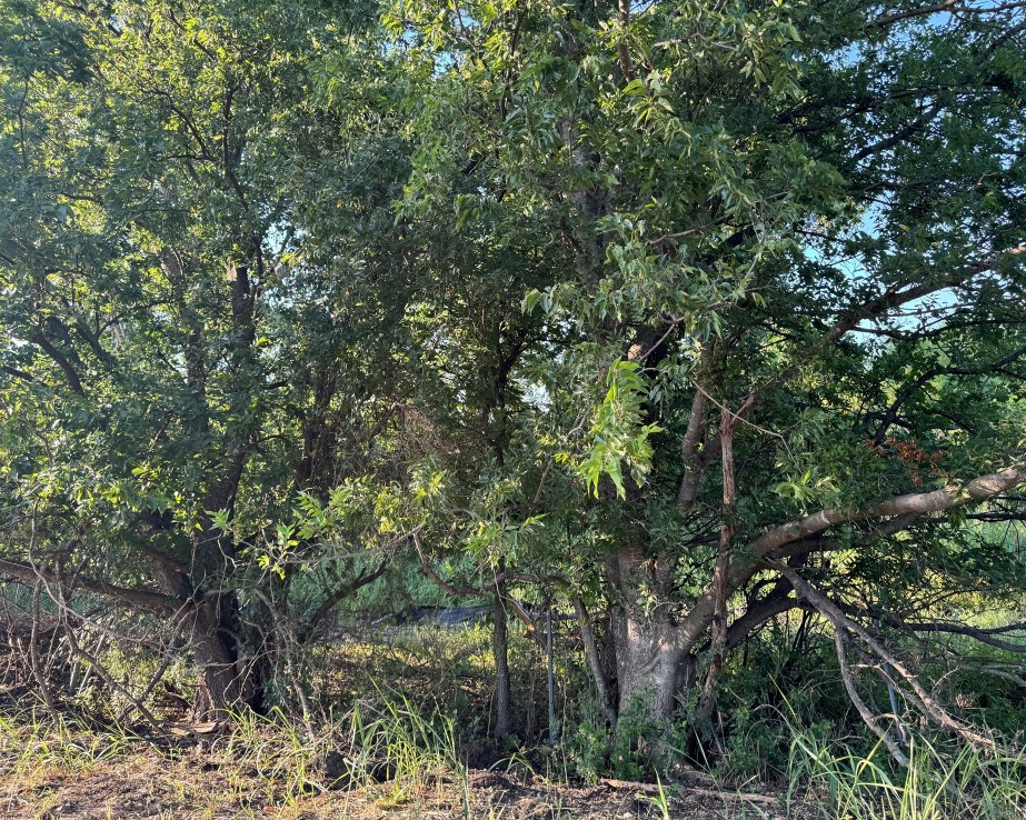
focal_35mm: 26
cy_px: 418
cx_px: 506
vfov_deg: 54.9
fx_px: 789
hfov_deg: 66.0
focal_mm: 6.76
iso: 64
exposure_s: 1/177
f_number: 1.78
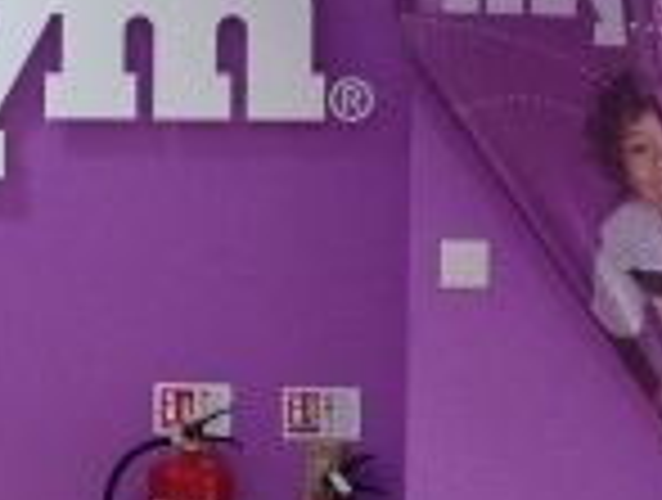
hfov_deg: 10.8
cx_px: -176
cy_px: 257
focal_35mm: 179
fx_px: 3432
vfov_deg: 8.3
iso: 80
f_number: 2.4
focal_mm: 4.12
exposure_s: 1/100
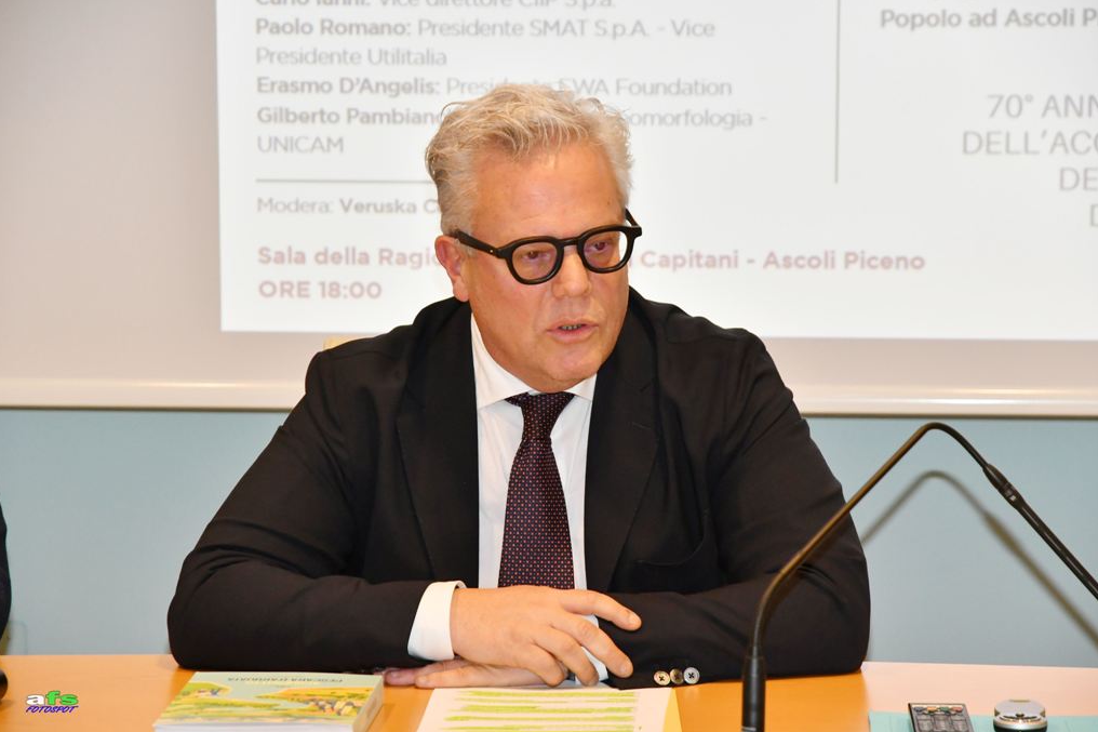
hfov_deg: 16.0
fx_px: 3903
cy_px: 367
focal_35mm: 128
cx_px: 547
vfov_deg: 10.7
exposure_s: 1/125
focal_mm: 85
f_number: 5.6
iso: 1600
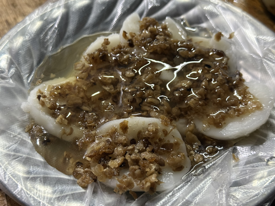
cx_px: 138
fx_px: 381
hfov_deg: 39.7
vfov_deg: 30.3
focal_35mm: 48
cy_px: 103
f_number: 1.78
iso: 400
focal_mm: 6.76
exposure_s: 1/33
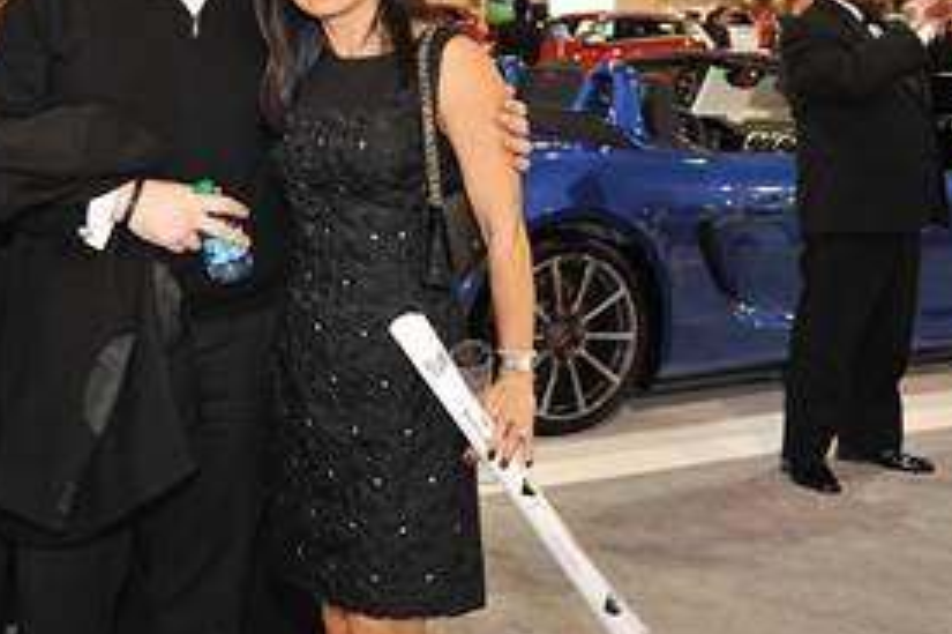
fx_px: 1533
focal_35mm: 58
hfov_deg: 33.0
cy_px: 173
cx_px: 128
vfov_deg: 23.2
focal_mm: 29
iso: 1250
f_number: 5
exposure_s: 1/80
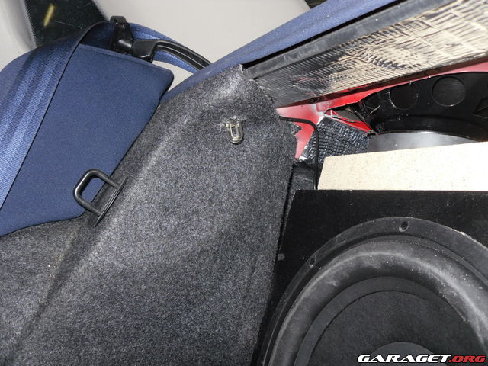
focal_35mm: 35
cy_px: 183
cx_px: 244
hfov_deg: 52.6
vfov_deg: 40.7
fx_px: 493
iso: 80
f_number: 3.5
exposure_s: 1/45
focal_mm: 6.3
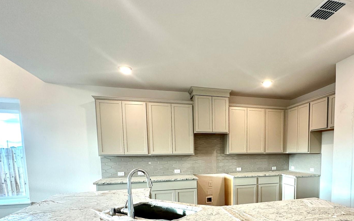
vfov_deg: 52.0
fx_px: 212
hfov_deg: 78.1
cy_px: 173
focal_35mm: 22
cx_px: 224
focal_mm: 2.22
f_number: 2.2
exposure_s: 1/120
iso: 125
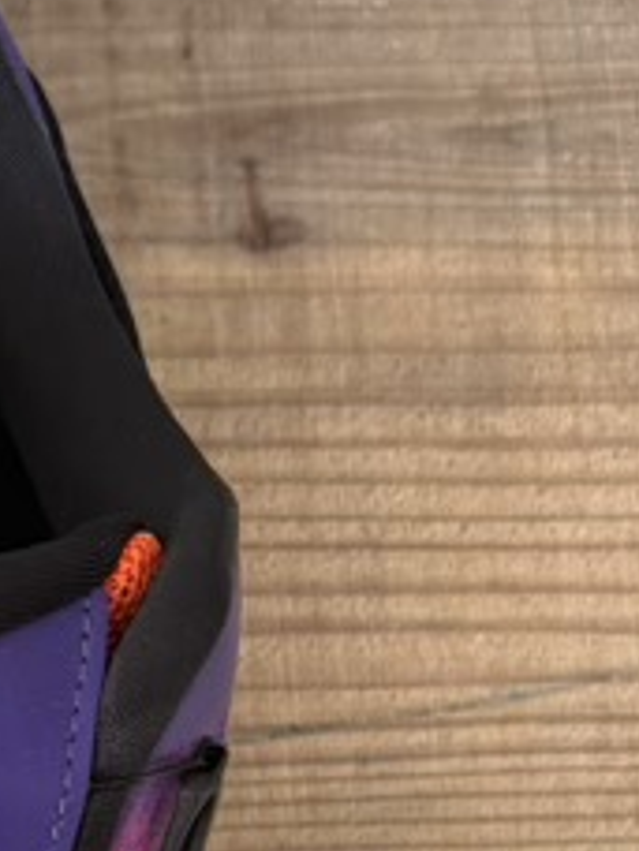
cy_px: 791
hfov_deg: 11.8
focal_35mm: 114
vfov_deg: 17.0
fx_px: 2806
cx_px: -602
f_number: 1.6
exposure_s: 1/98
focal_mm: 5.96
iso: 125
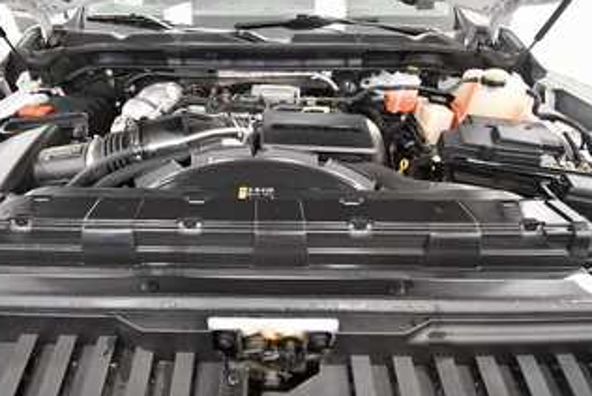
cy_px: 153
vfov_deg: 63.9
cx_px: 264
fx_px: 313
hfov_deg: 86.6
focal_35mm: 19
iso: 2800
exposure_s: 1/125
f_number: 4.5
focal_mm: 10
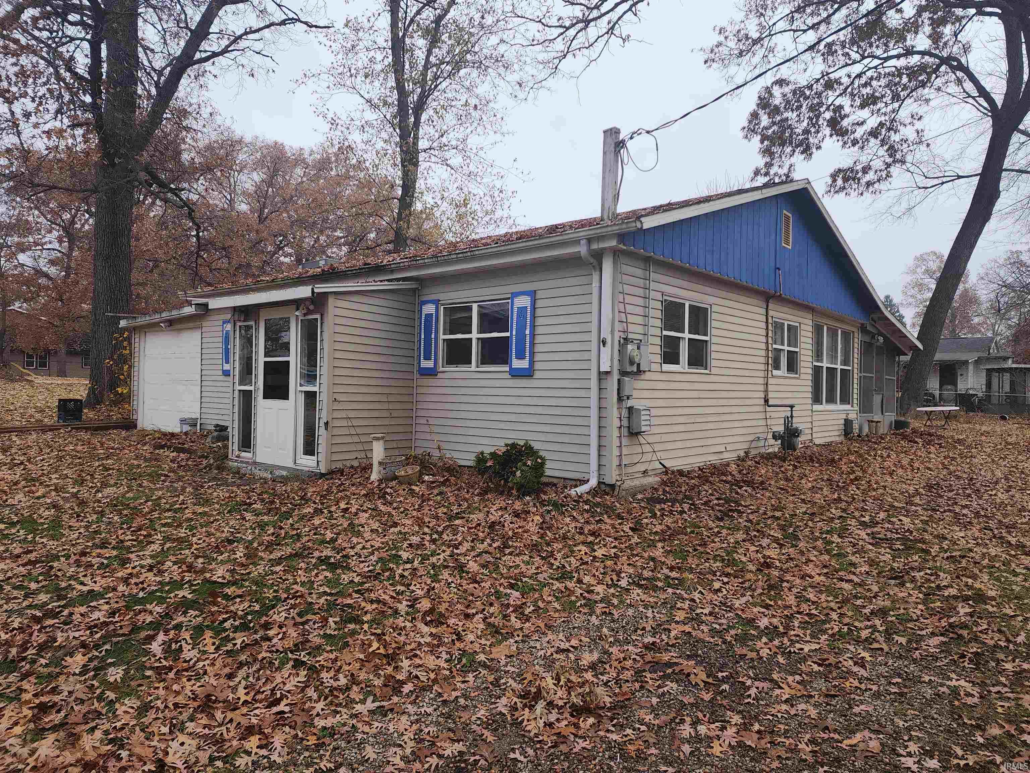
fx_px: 684
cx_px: 515
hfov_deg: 73.9
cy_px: 386
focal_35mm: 23
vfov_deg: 58.9
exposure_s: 1/298
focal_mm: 6.4
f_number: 1.8
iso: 12
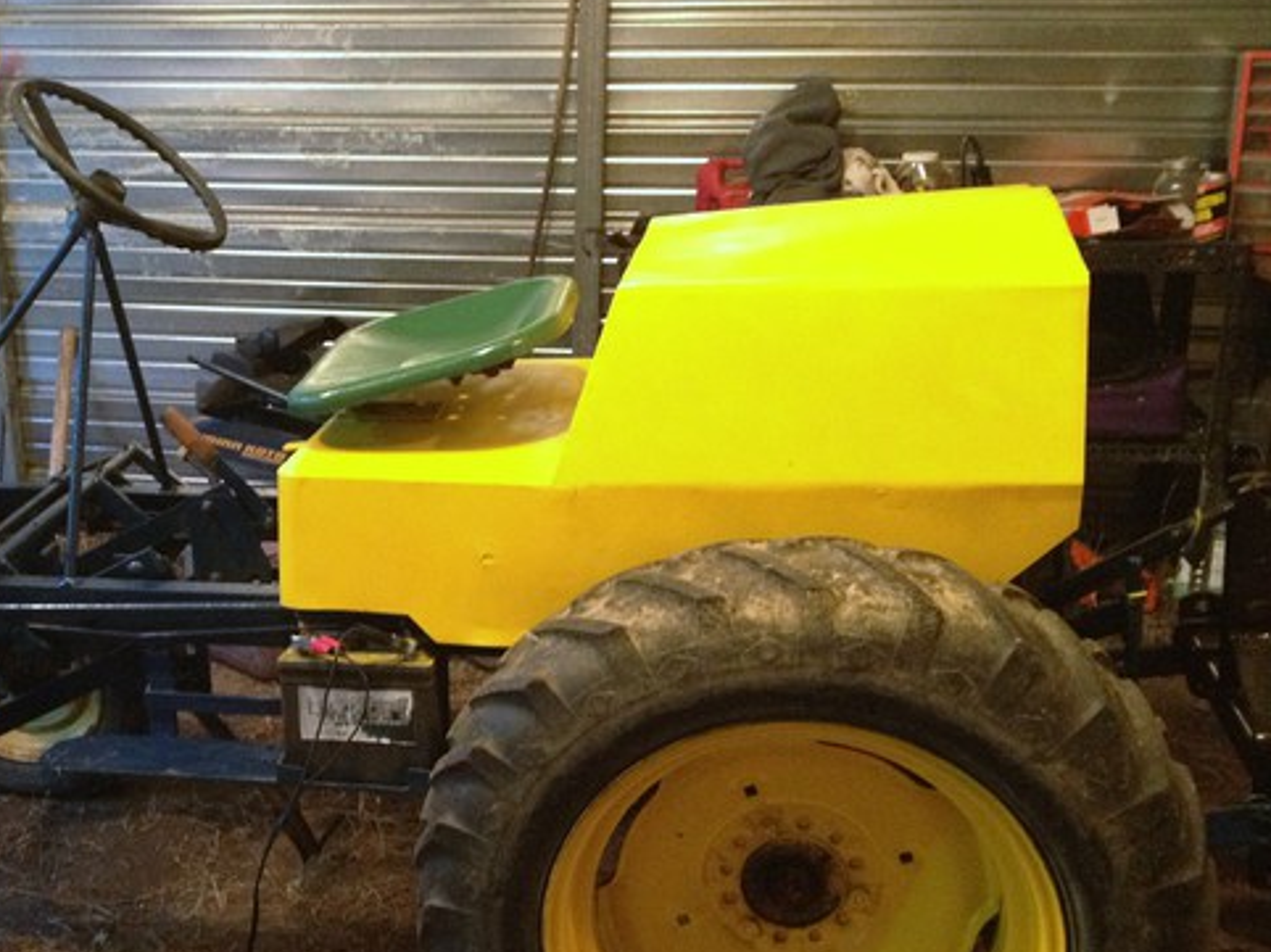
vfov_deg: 28.9
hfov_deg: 37.5
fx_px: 1835
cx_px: 367
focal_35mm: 50
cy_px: 638
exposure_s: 1/15
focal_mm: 4.28
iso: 400
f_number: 2.4
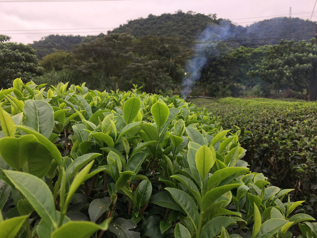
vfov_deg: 48.2
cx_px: 158
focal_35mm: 29
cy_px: 119
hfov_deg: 61.7
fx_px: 266
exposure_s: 1/223
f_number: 2.2
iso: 25
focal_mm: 4.15
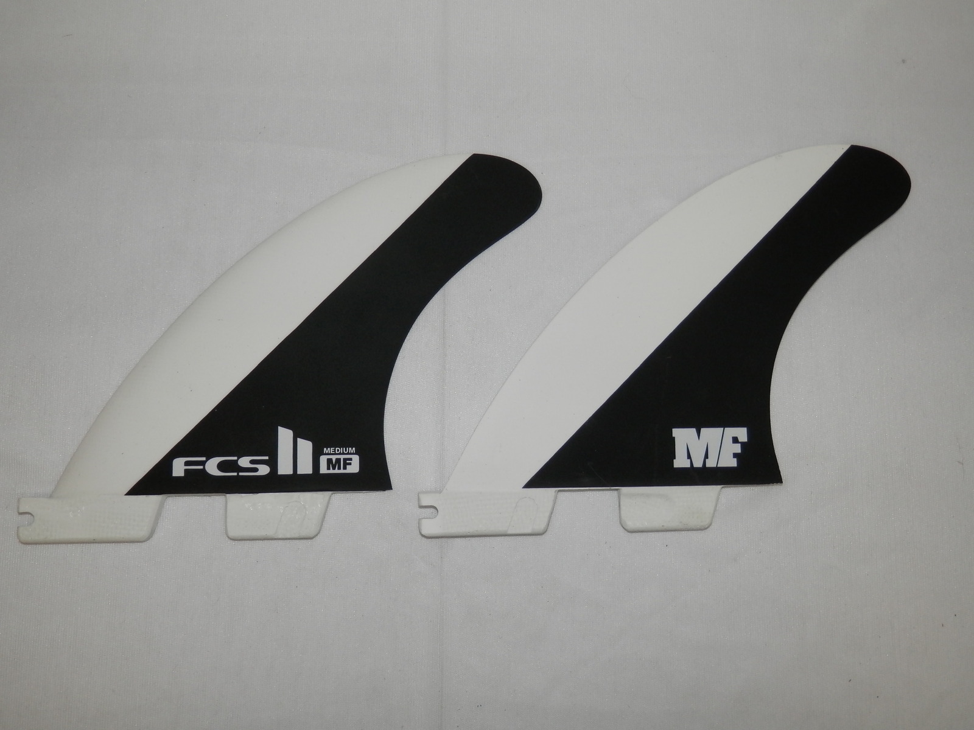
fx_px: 844
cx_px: 487
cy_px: 365
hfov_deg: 60.0
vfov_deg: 46.8
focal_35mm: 30
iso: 100
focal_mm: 5.5
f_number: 3.3
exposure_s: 1/30
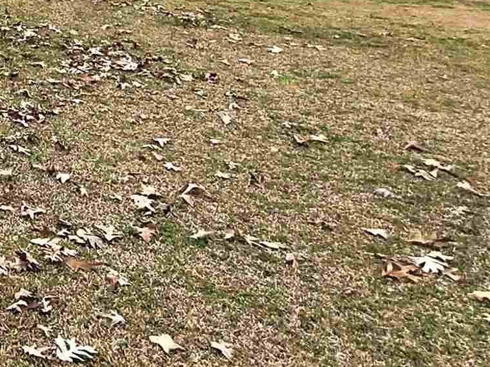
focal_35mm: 53
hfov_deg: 23.7
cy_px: -67
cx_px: -335
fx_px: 750
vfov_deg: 25.0
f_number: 2.2
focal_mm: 2.2
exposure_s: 1/370
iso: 50
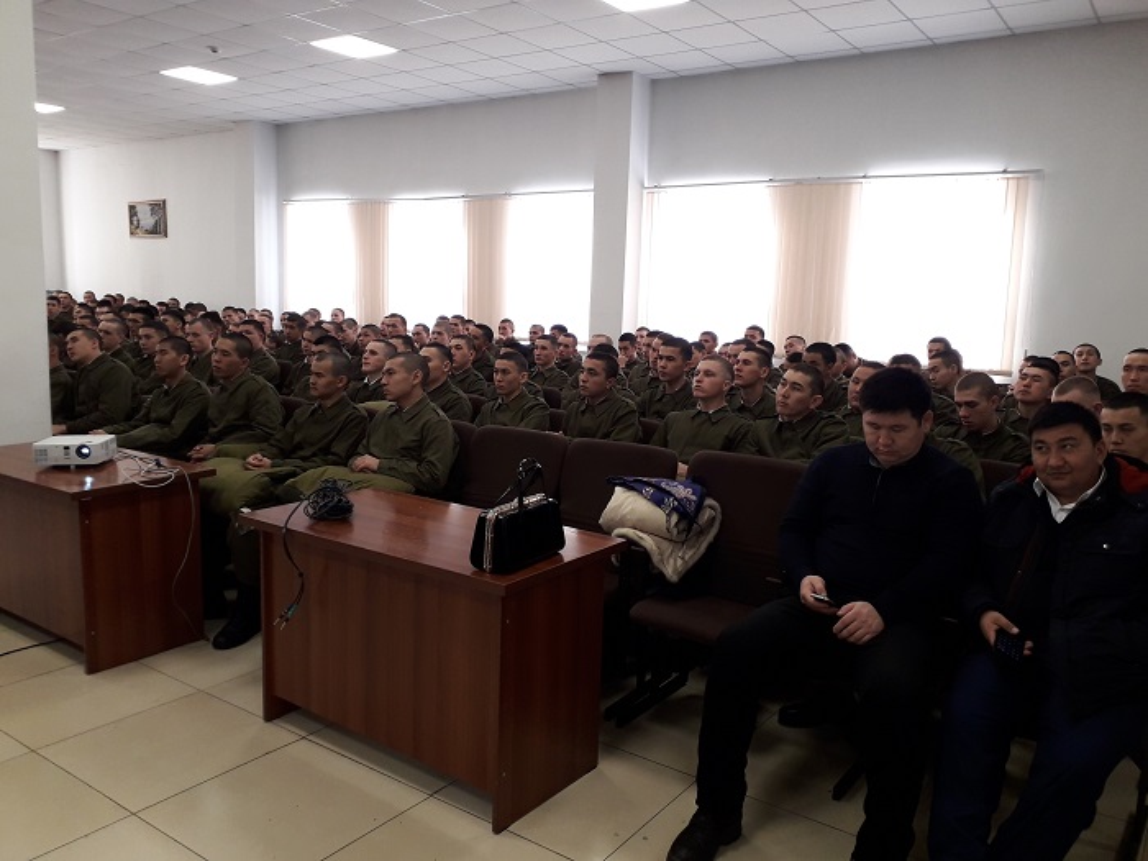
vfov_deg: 51.4
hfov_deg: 65.3
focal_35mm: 27
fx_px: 895
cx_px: 574
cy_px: 430
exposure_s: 1/50
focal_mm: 3.6
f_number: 1.9
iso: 80
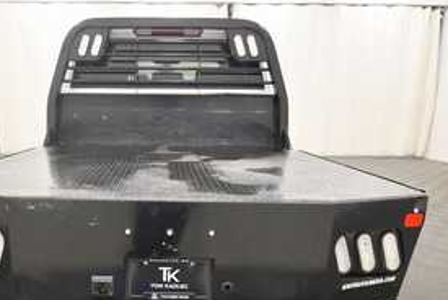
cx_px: 165
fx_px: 399
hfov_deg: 57.8
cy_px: 211
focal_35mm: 32
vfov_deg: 40.4
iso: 1250
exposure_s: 1/125
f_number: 5
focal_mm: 15
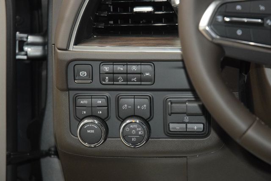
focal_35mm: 105
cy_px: 90
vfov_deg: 13.0
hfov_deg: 19.5
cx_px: 136
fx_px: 791
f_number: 4.5
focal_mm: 70
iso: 3200
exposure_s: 1/60
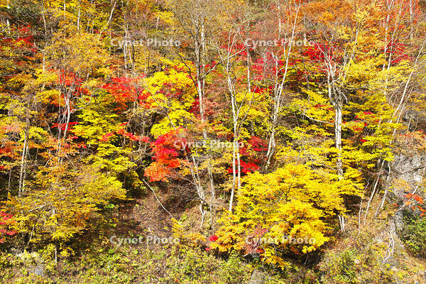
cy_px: 142
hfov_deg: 44.5
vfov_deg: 30.5
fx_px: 521
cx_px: 213
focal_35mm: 44
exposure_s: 1/25
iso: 100
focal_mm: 44
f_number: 10
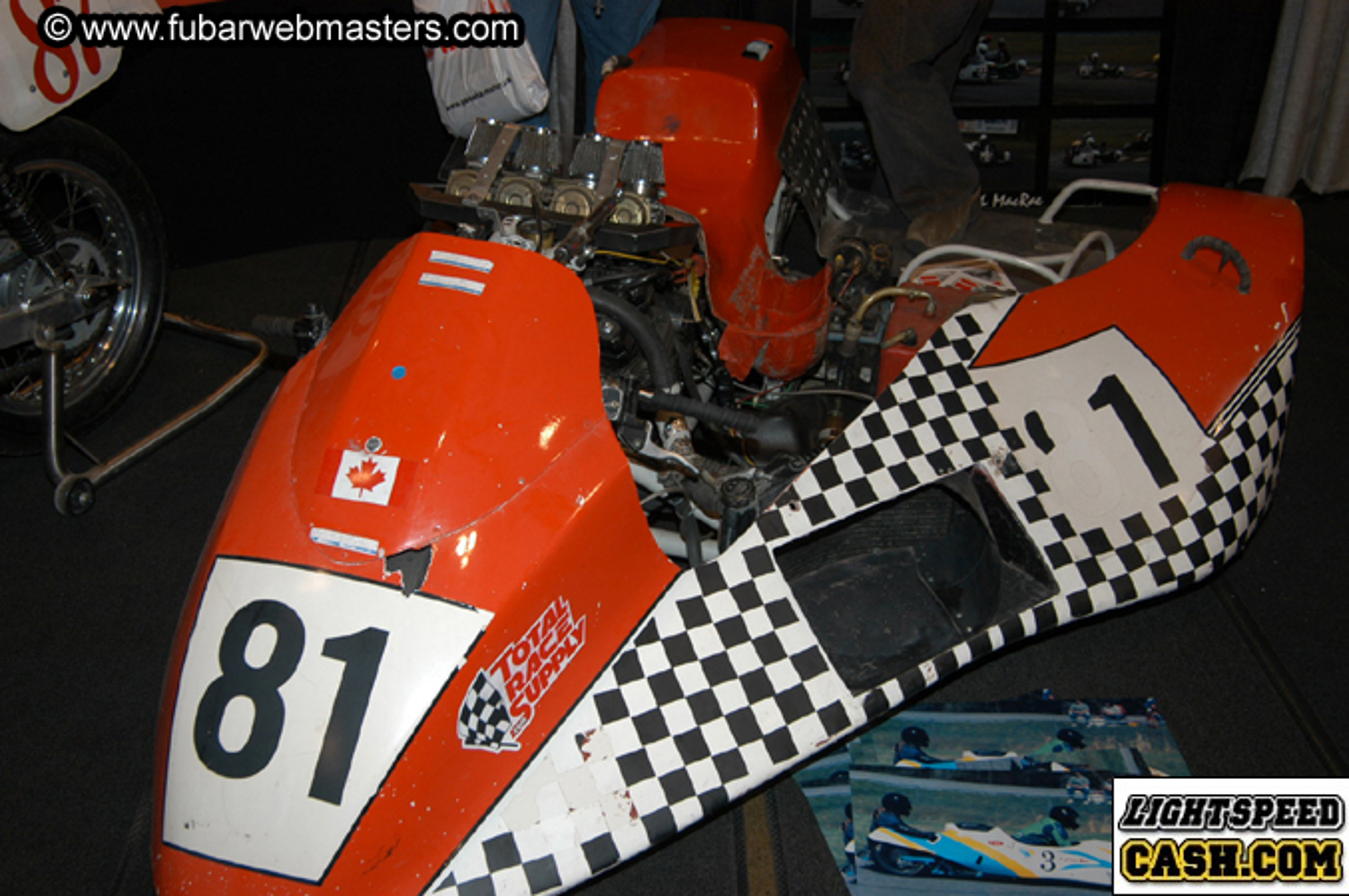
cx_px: 674
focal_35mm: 36
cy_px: 448
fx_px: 1348
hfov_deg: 53.2
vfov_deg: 36.8
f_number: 5
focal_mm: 24
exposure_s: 1/60
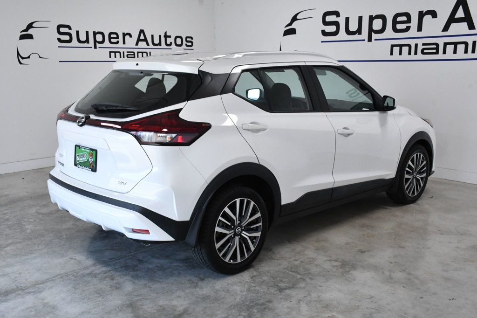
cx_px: 238
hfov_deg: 49.6
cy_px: 159
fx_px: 517
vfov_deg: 34.2
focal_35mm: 39
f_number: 11
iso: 2500
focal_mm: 26
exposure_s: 1/500
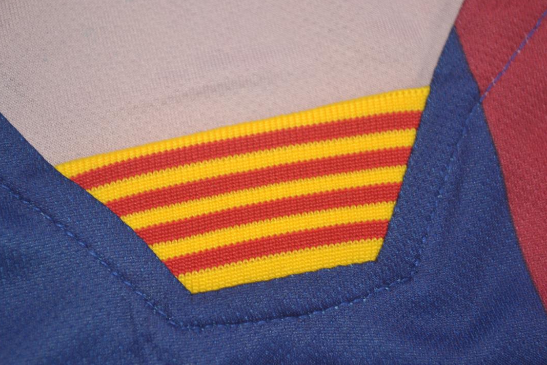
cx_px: 271
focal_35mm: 84
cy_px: 181
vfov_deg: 16.4
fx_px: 1269
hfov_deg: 24.3
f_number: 5.6
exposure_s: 1/60
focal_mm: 55
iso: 200
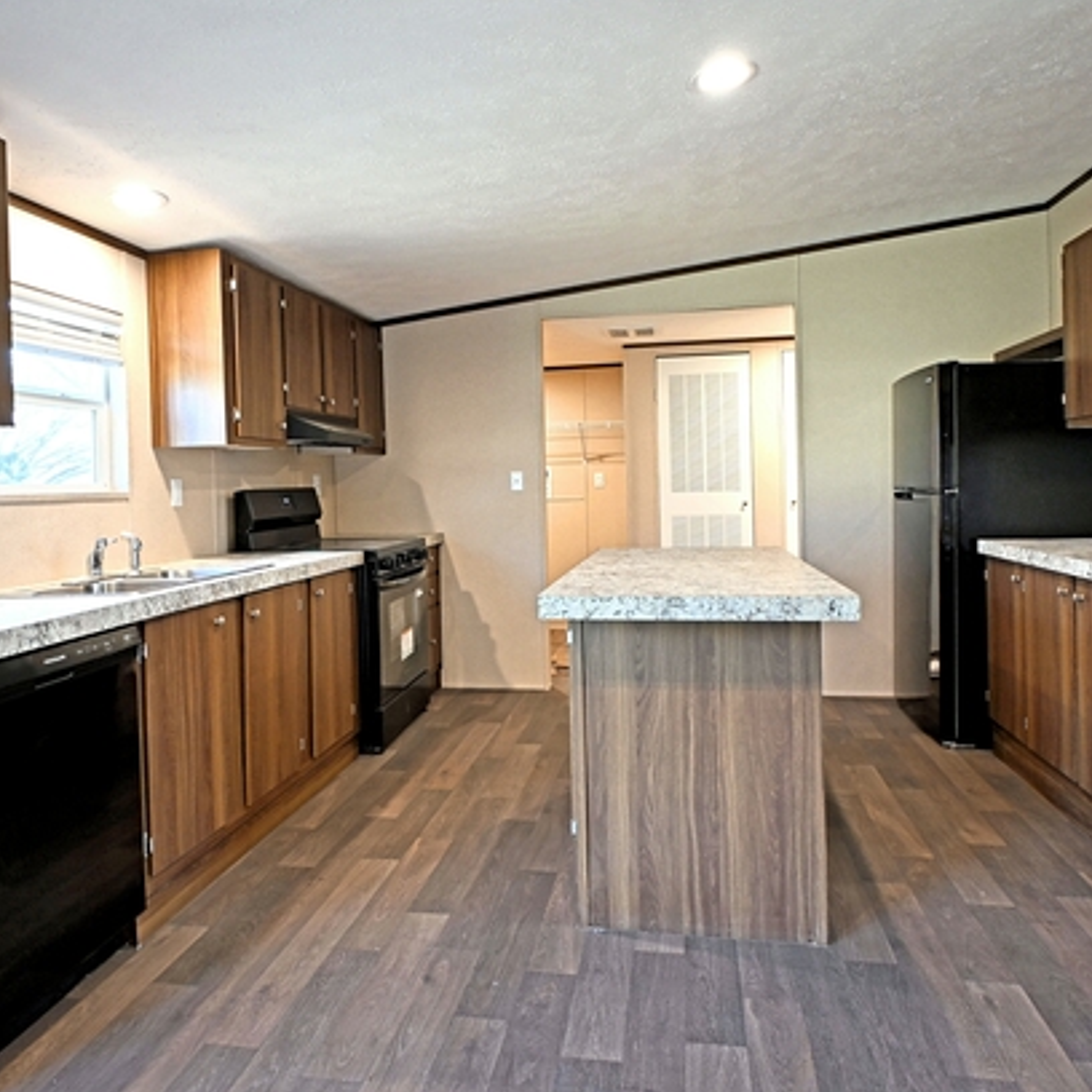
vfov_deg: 65.0
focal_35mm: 24
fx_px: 857
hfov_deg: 65.0
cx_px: 525
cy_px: 541
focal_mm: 12
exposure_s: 1/20
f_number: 3.5
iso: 220
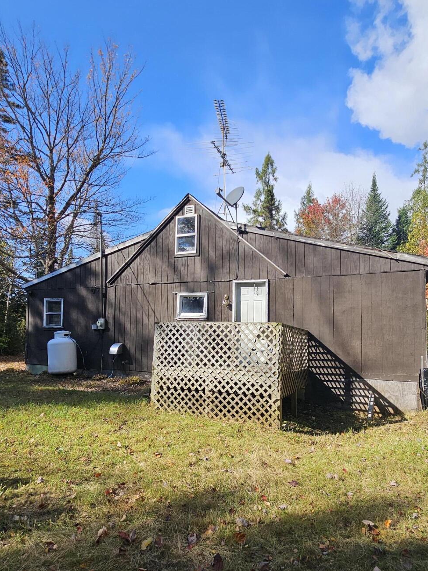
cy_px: 319
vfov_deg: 81.4
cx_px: 240
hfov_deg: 65.7
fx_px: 330
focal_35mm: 20
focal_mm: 2.2
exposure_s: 1/1493
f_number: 2.2
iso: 50
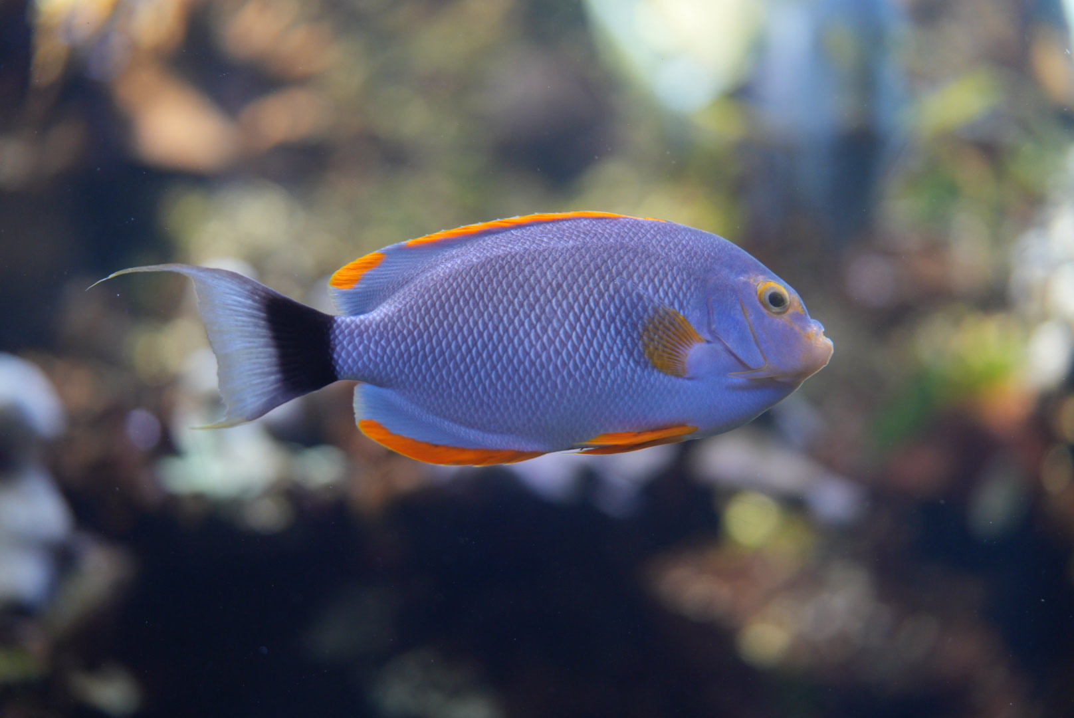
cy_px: 359
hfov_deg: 22.6
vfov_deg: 15.2
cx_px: 537
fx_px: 2687
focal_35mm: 90
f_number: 2.8
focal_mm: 90
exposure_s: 1/400
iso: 1250
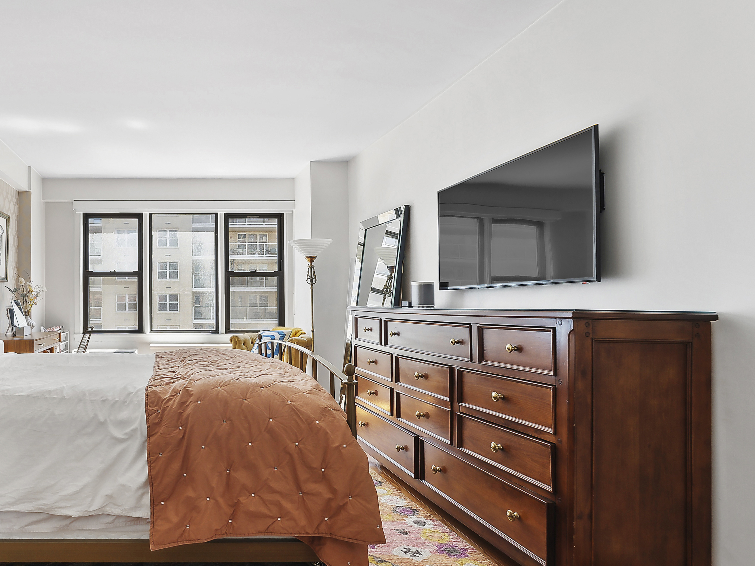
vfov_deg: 65.9
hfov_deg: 76.5
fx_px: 436
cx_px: 200
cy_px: 308
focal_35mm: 20
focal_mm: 14
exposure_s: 1/15
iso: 200
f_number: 9
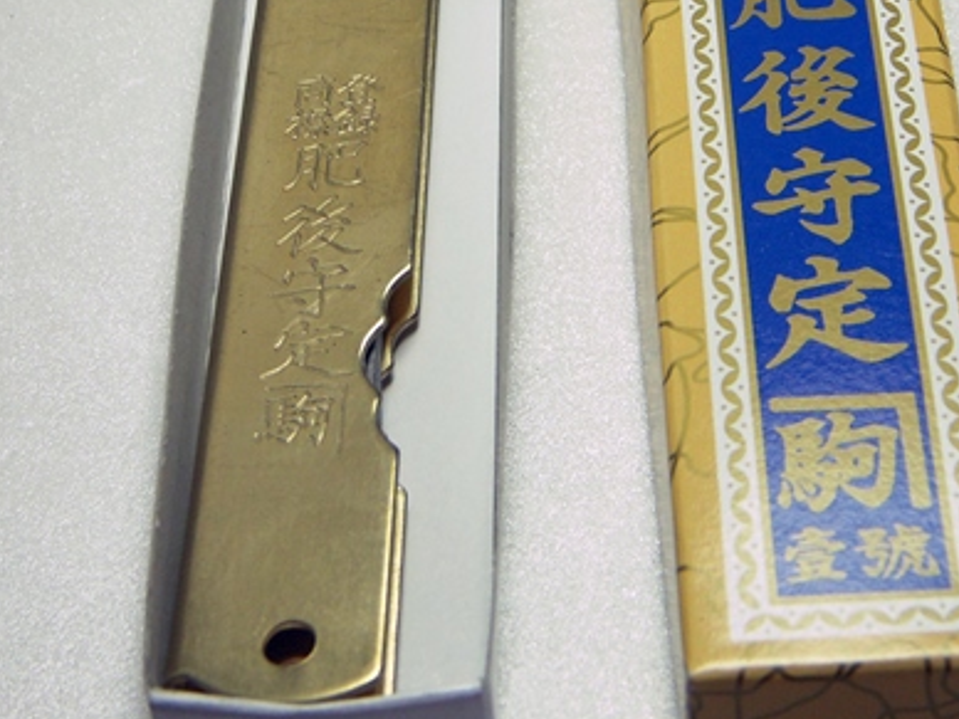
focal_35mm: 109
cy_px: 245
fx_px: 3020
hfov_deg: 18.0
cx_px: 603
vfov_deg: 13.6
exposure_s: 1/50
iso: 200
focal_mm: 11
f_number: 3.7
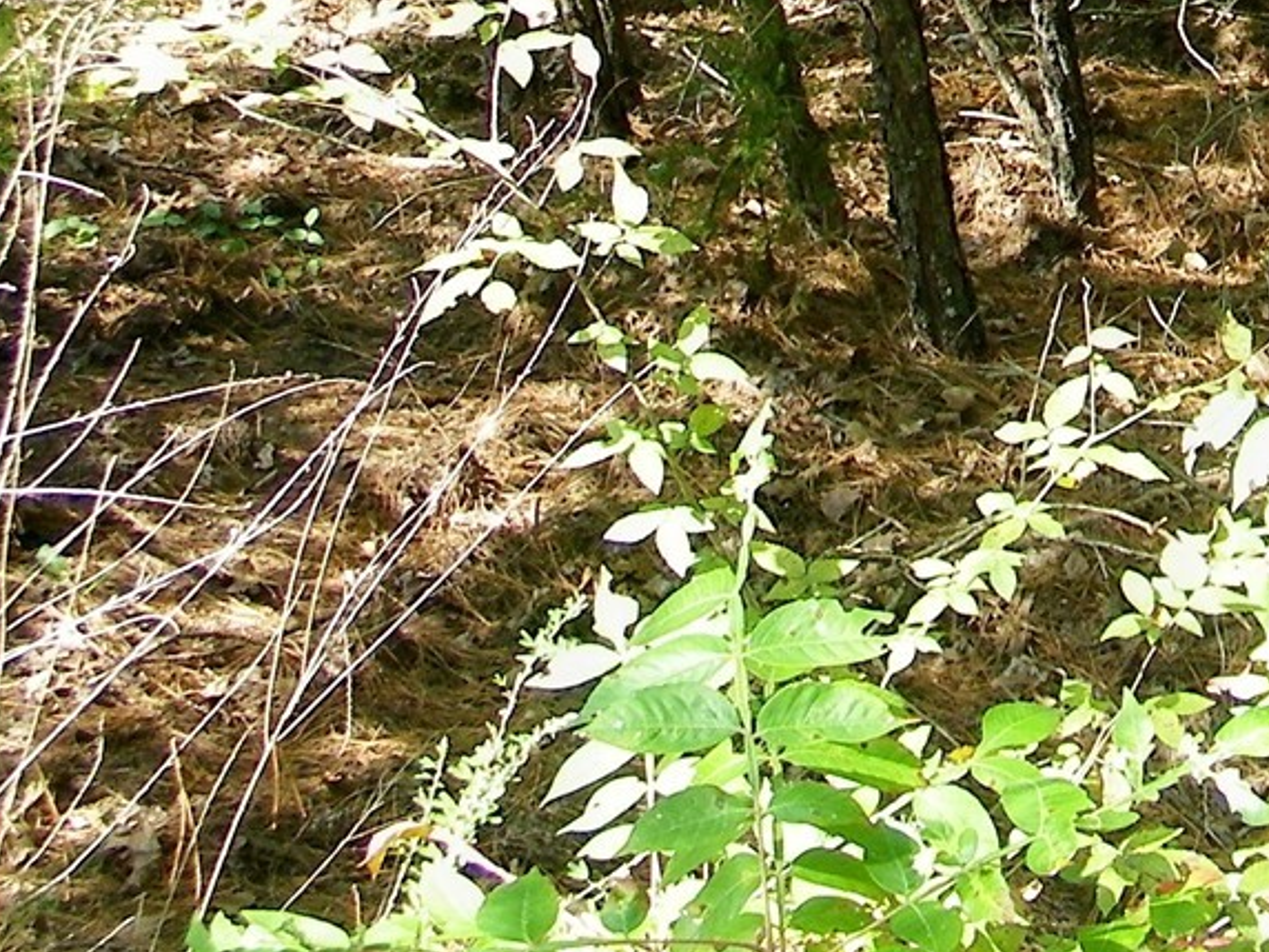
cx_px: 1462
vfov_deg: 14.7
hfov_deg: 19.8
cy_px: -466
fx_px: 3446
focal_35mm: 94
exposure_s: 1/100
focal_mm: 5
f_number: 3.5
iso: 80
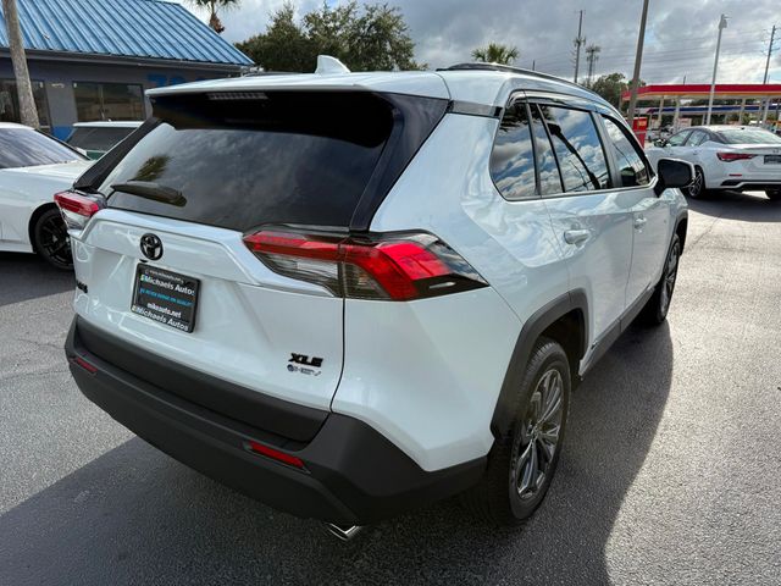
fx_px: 541
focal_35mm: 24
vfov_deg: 56.8
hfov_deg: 71.6
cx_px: 390
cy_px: 293
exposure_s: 1/4405
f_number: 1.78
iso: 80
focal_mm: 6.76
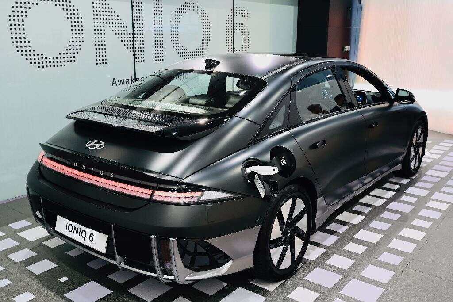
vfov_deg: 39.4
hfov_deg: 56.5
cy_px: 151
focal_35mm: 34
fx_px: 422
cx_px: 226
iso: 640
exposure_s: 1/50
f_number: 5.6
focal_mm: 33.5
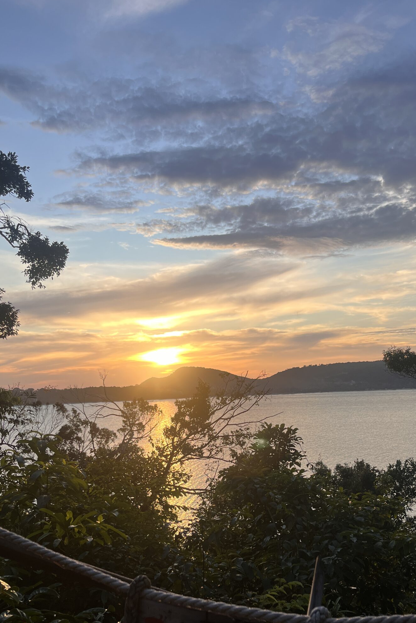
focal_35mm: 35
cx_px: 211
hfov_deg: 37.9
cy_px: 398
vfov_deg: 53.7
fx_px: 607
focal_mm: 5.1
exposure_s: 1/913
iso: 50
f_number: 1.6
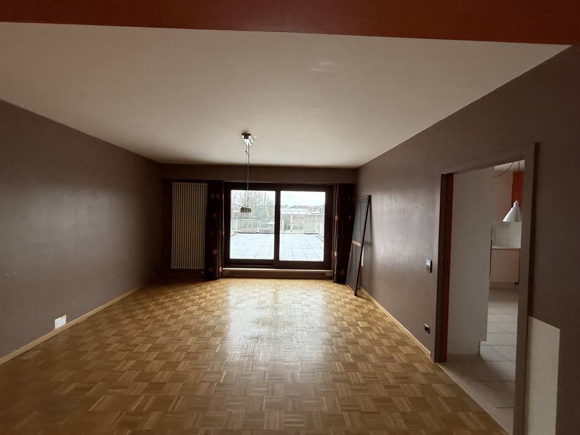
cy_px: 218
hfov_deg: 102.1
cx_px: 290
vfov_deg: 85.7
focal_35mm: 14
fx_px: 235
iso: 250
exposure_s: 1/99
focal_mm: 2.22
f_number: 2.2
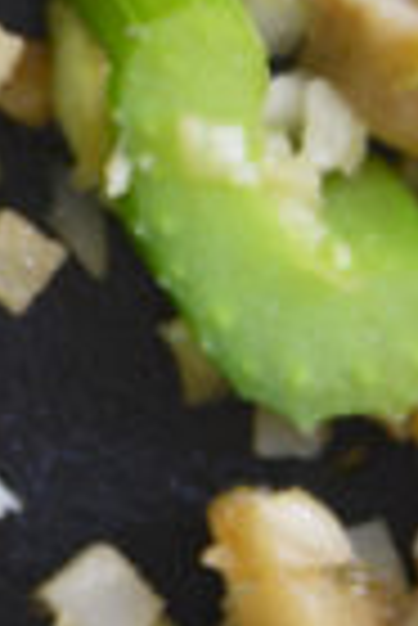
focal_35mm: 1102
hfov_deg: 1.2
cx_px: -739
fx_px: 19144
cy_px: -54
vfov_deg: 1.9
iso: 500
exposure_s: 1/15
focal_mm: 150
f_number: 5.6
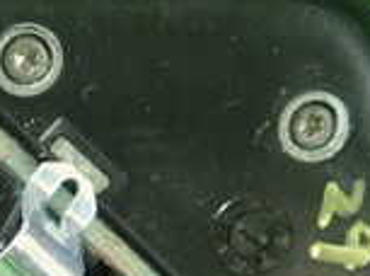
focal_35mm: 118
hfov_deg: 15.9
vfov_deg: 12.2
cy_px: 329
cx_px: -111
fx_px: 1258
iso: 800
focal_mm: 5.5
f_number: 2.3
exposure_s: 1/100
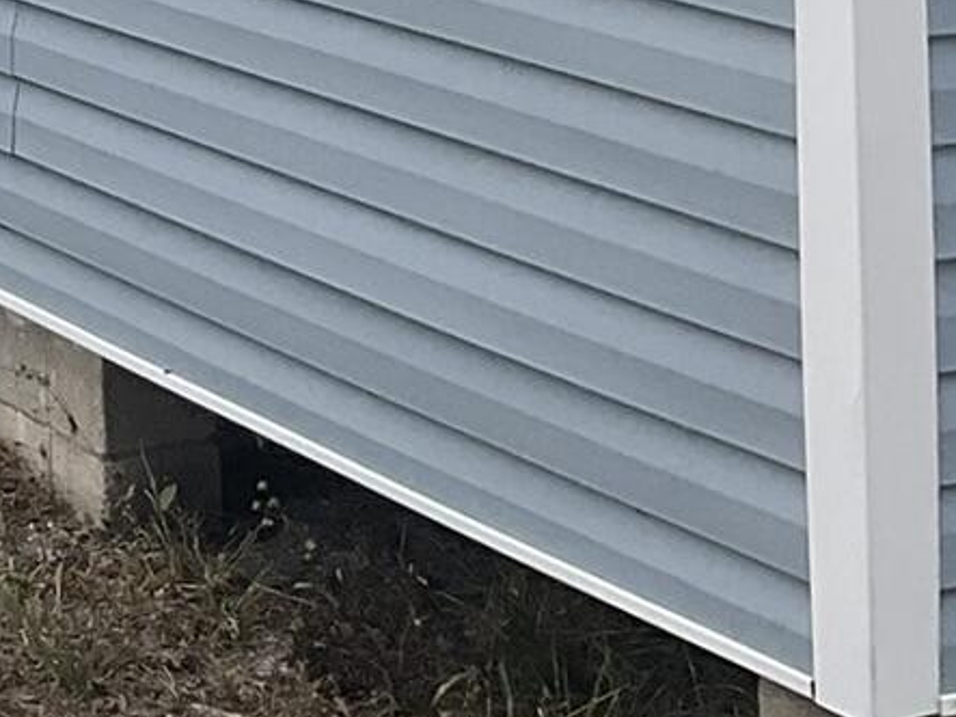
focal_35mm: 134
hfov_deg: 14.1
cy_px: -771
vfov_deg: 10.1
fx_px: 3700
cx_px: -330
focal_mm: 3
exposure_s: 1/620
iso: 16
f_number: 1.8
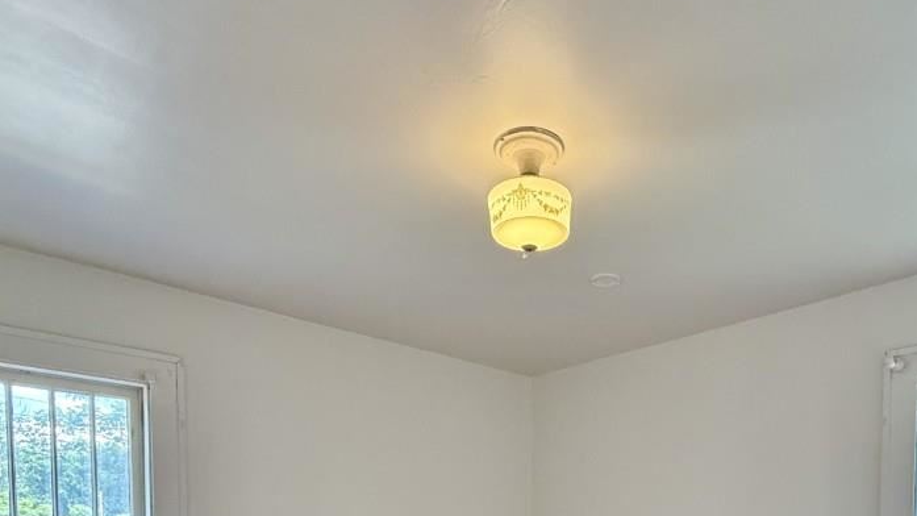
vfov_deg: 34.7
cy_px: 590
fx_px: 681
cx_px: 567
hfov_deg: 67.0
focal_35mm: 28
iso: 250
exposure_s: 1/120
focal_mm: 2.22
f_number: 2.2
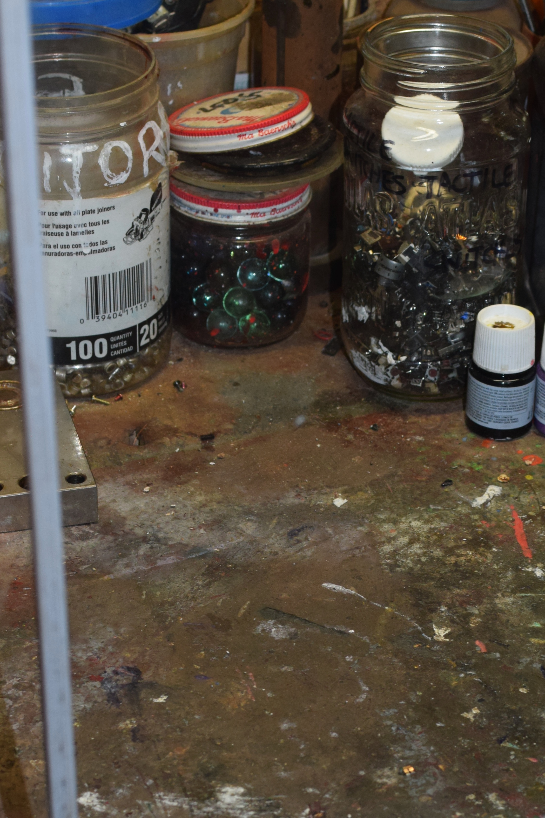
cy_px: 468
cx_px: 364
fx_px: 2109
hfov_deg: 14.7
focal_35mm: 93
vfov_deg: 21.9
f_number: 5
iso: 800
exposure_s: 1/100
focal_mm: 35
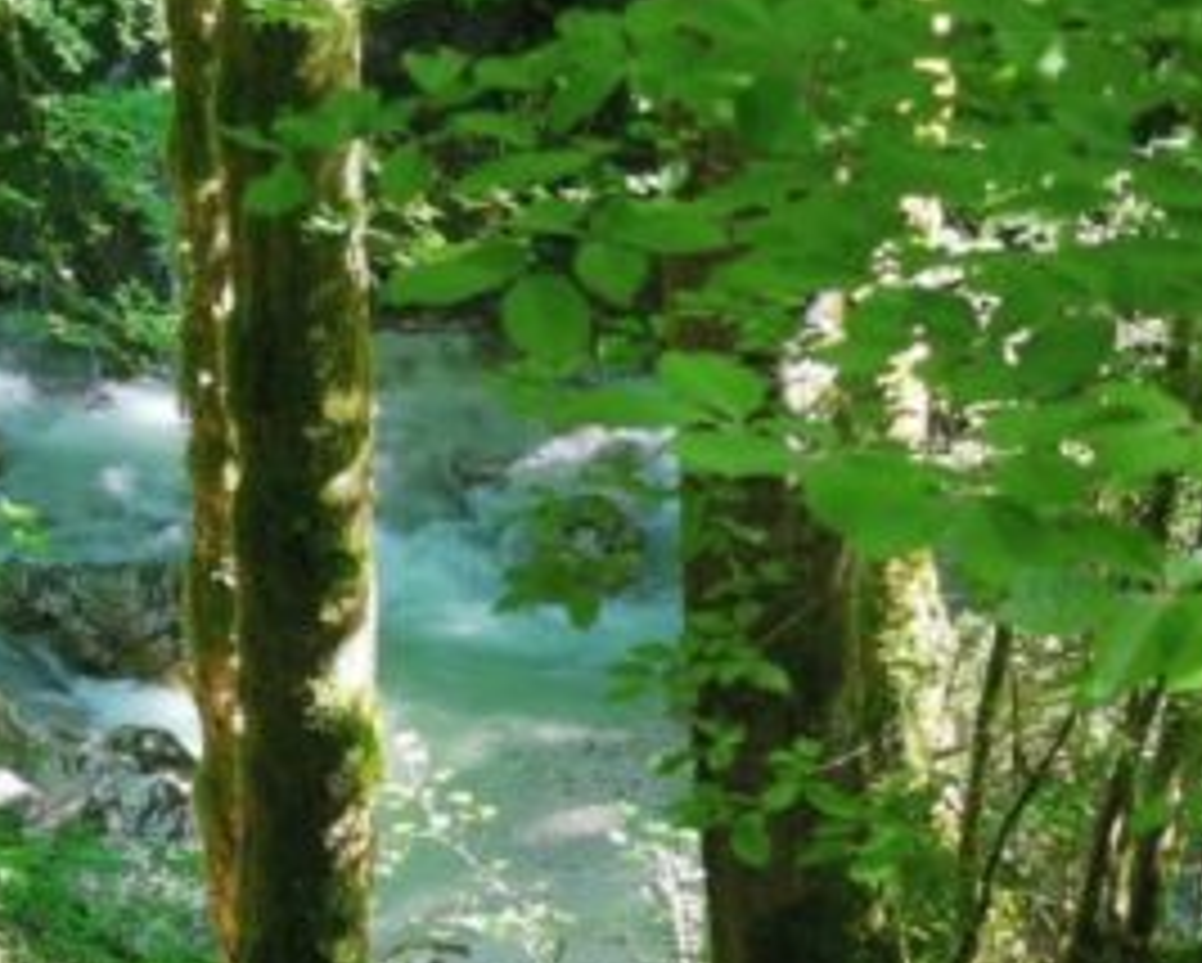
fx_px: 4094
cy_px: 490
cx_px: 338
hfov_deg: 16.6
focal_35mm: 115
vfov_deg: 13.4
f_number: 1.8
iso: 50
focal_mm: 5.58
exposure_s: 1/100
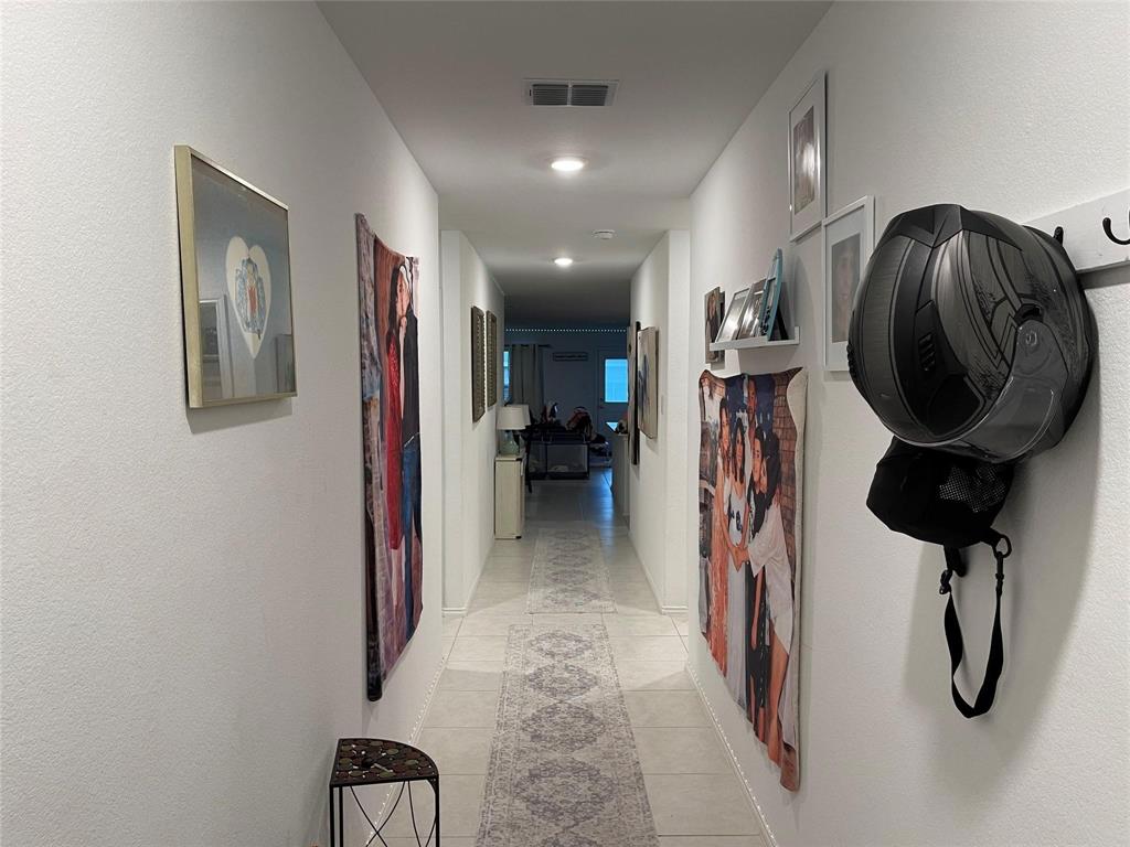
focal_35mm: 25
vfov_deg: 54.9
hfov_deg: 69.4
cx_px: 565
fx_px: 816
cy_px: 424
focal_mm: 5.1
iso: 100
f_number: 1.6
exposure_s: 1/60
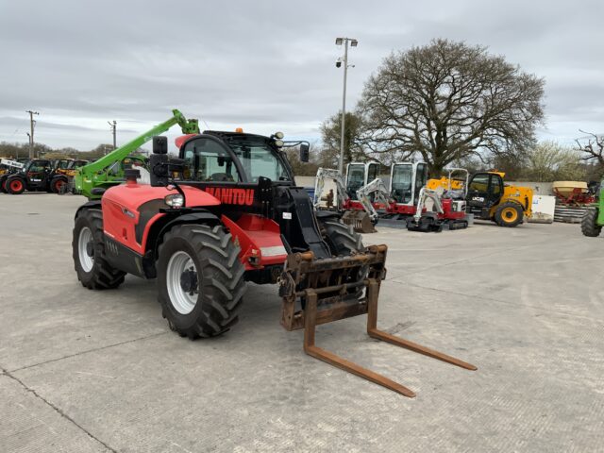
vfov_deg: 48.2
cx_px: 302
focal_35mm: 29
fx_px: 506
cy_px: 226
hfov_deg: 61.7
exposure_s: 1/1534
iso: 16
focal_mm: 3
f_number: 1.8
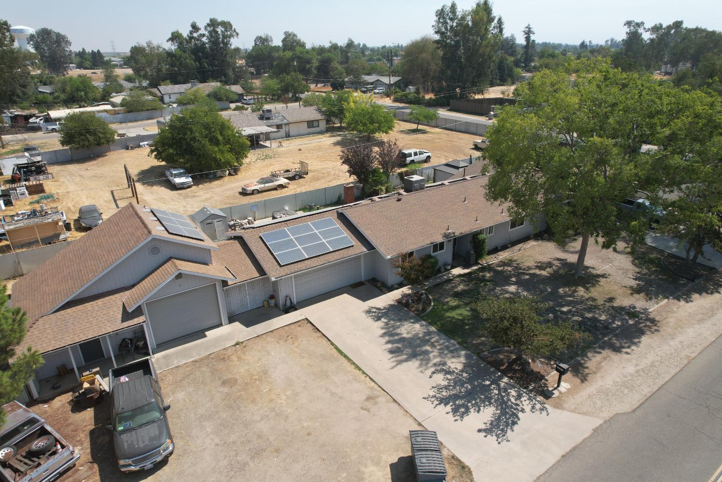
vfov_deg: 57.2
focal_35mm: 22
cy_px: 241
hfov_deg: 78.6
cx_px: 361
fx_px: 441
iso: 100
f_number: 2.8
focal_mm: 8.38
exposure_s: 1/1600
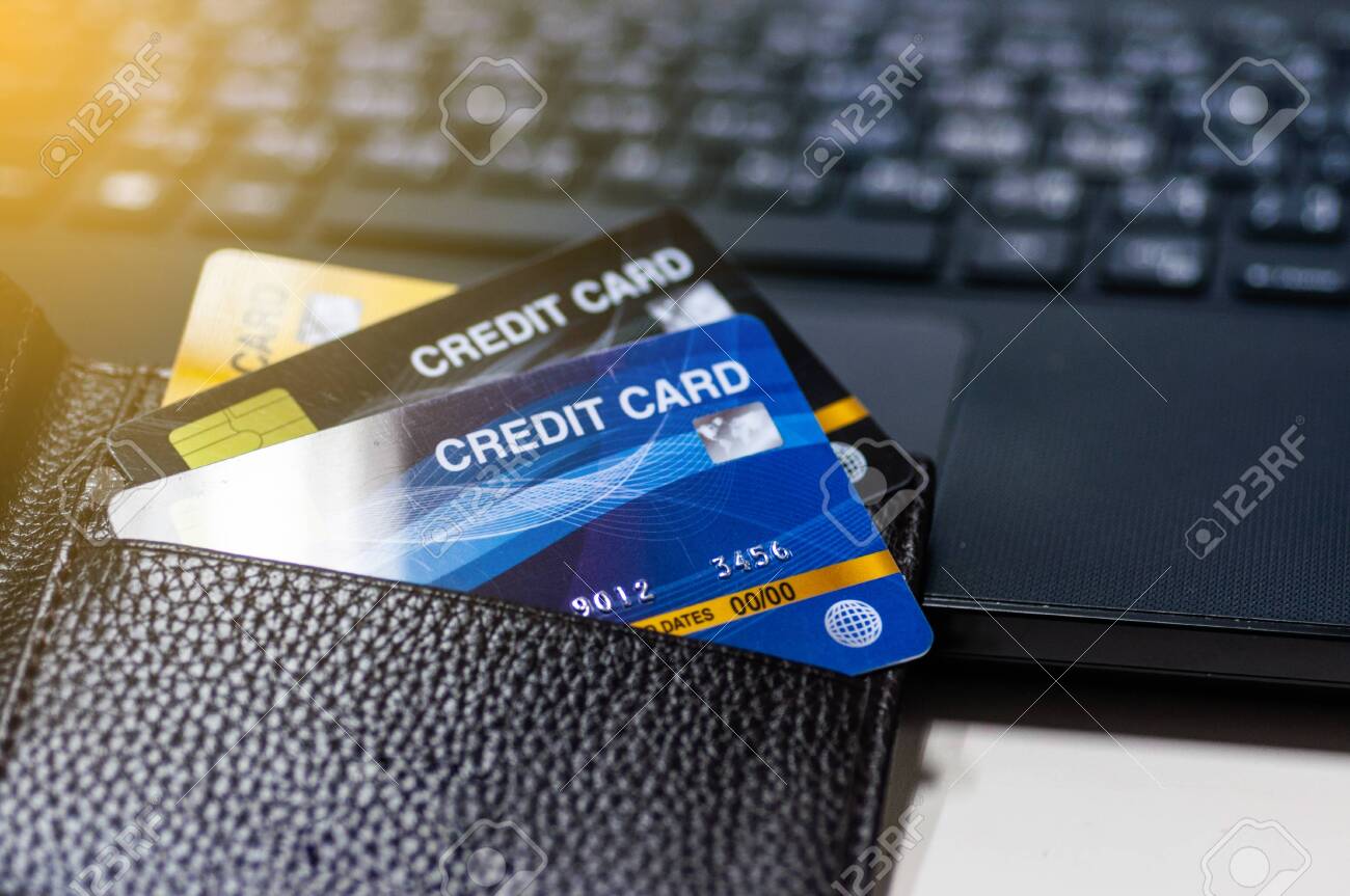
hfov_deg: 22.7
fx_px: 3370
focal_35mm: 90
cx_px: 675
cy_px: 448
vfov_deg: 15.1
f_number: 3.2
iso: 320
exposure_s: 1/40
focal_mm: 60
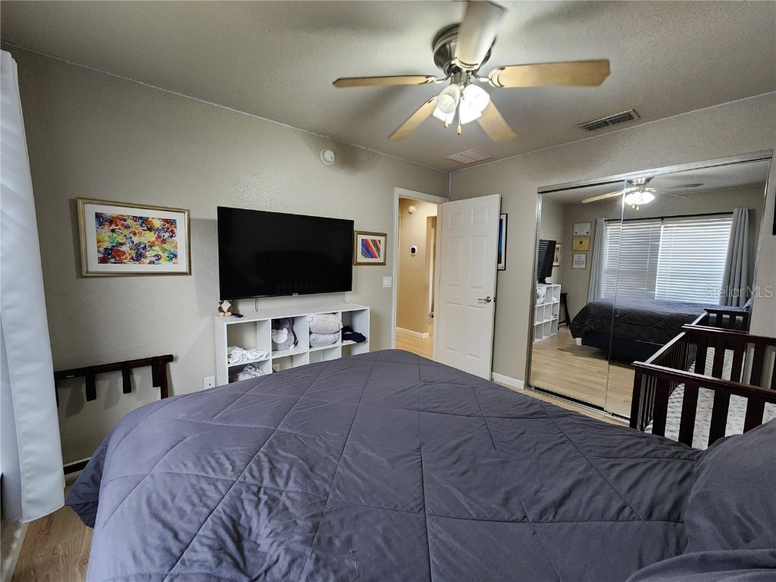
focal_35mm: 13
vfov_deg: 89.9
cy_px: 291
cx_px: 388
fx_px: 291
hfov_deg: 106.2
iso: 400
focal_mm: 2.2
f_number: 2.2
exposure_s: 1/60
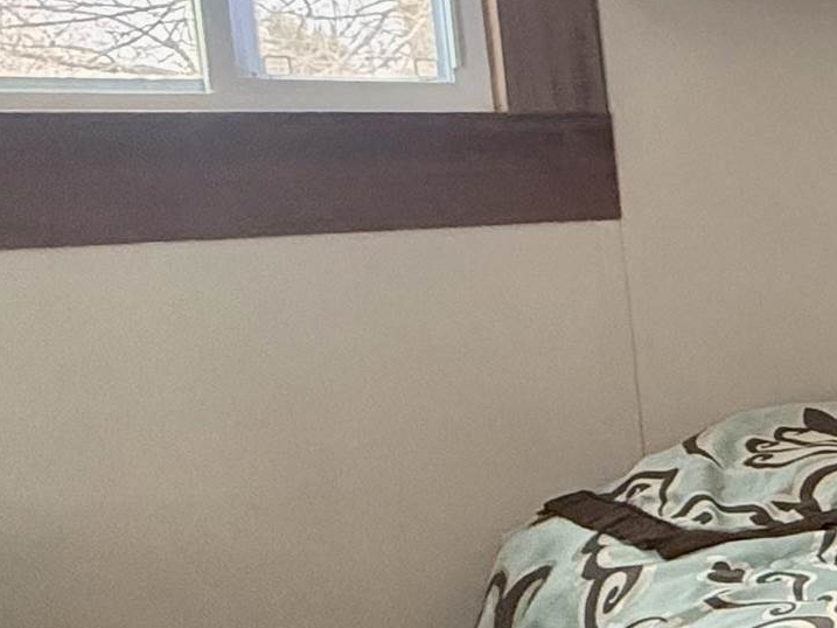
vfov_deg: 24.4
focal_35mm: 60
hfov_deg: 19.0
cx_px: 1679
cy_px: 309
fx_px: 1451
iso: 500
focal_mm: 2.22
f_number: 2.2
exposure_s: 1/120
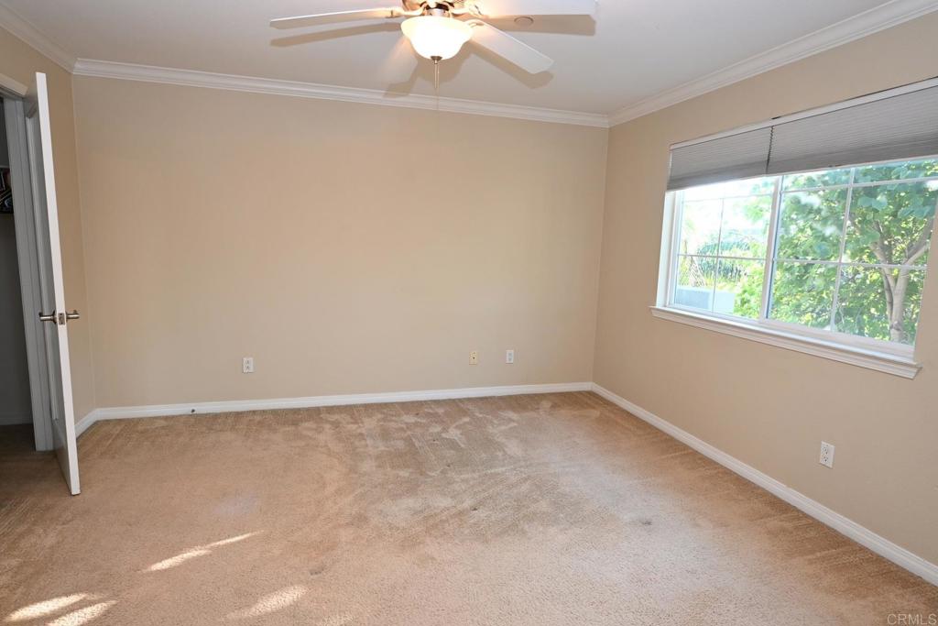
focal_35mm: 21
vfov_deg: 59.5
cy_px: 313
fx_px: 547
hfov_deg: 81.2
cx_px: 469
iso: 560
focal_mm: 14
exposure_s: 1/60
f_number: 5.6
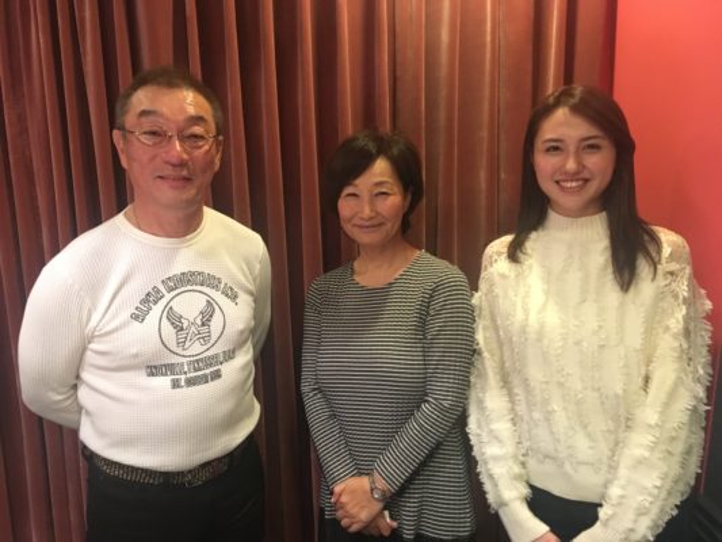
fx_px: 605
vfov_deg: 48.2
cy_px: 271
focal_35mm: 29
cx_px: 361
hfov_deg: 61.6
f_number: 2.2
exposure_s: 1/15
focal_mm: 4.15
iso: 250
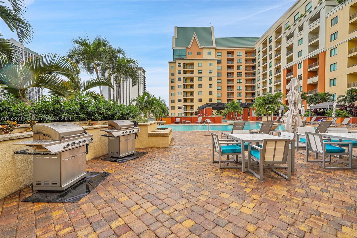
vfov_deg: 77.3
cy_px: 119
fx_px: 149
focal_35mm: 15
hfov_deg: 100.4
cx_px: 178
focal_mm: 15
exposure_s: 1/320
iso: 400
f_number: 8
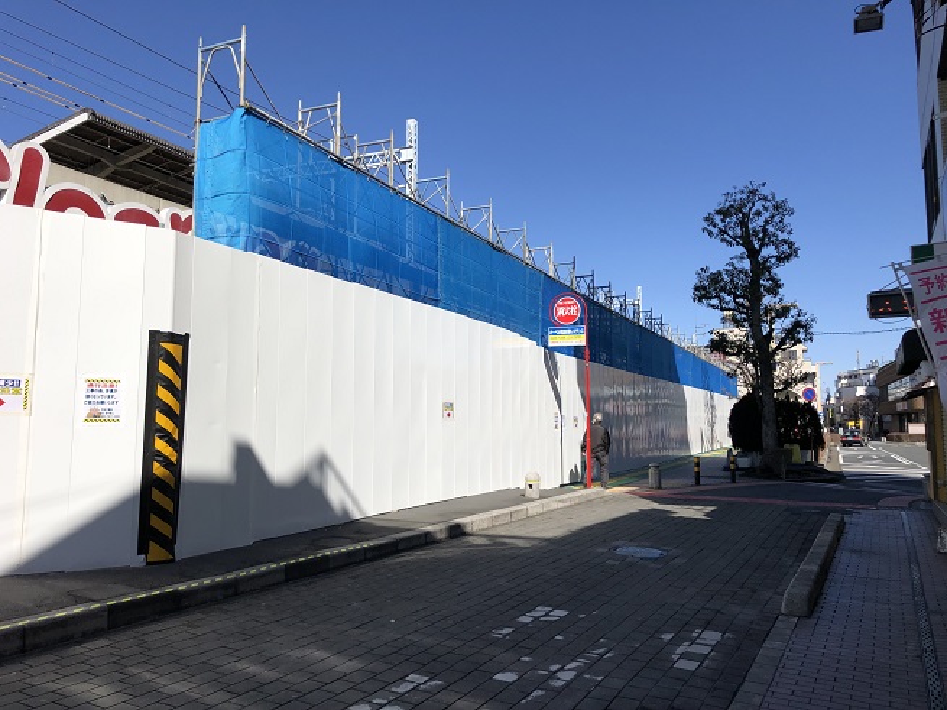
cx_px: 474
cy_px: 355
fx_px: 766
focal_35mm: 28
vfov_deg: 49.7
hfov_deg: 63.5
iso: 25
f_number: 1.8
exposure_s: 1/3205
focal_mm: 3.99
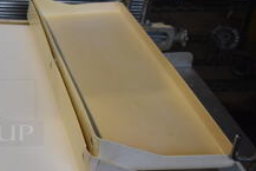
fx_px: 541
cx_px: -87
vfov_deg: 18.0
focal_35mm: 76
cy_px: 84
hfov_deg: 23.2
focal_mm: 18
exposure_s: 1/250
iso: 800
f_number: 3.5
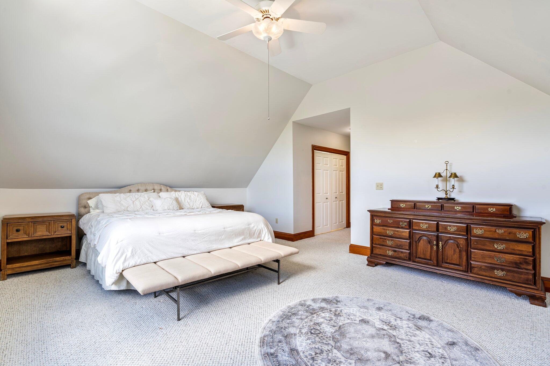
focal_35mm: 16
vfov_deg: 73.7
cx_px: 275
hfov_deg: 96.7
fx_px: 244
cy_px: 183
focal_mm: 16
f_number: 9
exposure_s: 1.3
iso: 50
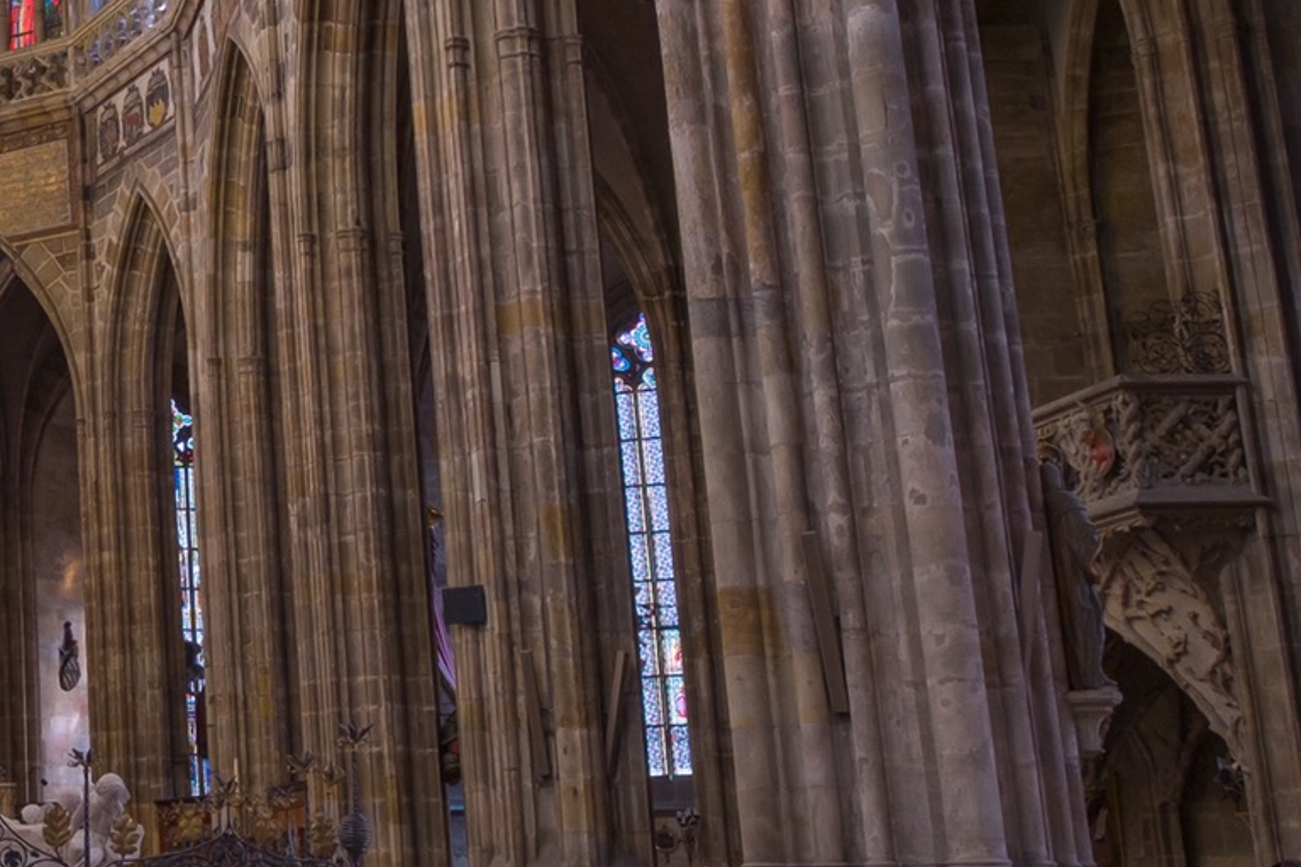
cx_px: -205
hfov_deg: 28.3
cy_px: 330
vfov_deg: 21.5
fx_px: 2277
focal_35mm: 63
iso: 640
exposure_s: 1/60
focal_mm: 13.8
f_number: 5.6
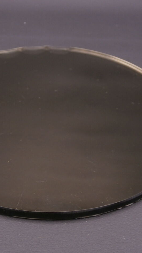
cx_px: 45
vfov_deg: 37.2
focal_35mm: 56
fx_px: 375
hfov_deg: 21.4
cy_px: 127
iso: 125
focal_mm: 6.67
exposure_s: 1/40
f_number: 3.9
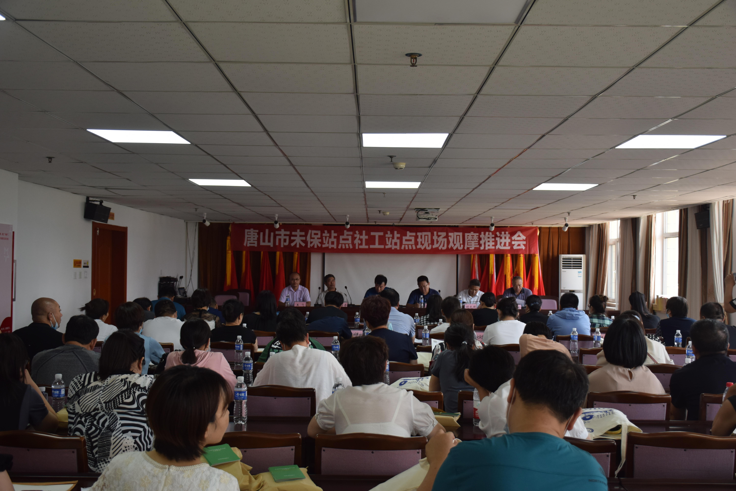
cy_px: 246
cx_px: 368
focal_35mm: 39
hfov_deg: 49.6
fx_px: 797
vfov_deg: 34.2
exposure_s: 1/80
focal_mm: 26
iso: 400
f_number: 4.5
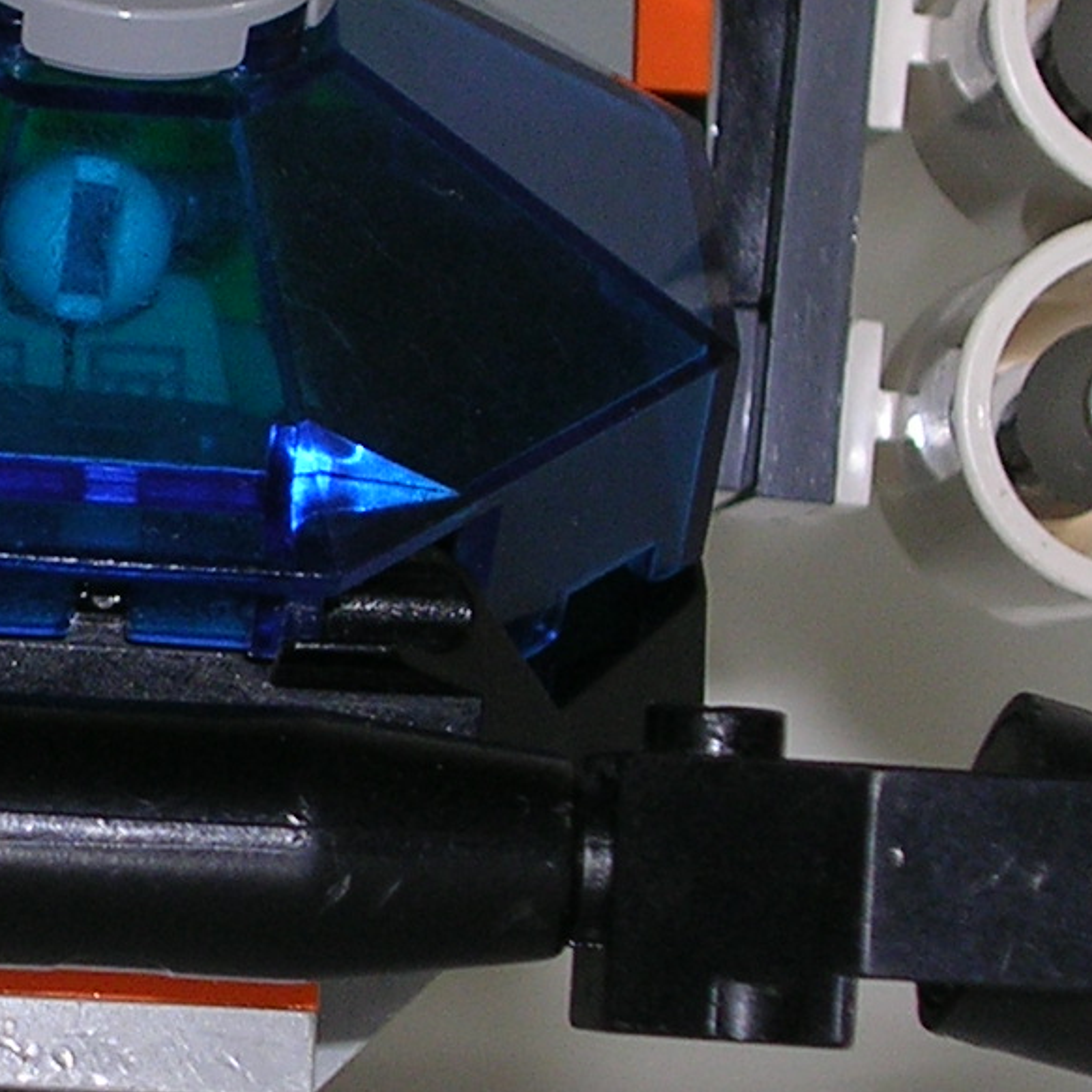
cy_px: 373
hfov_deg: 8.4
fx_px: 7424
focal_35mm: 208
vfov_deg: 8.4
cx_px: -82
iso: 50
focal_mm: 10.2
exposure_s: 1/60.1
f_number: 3.6
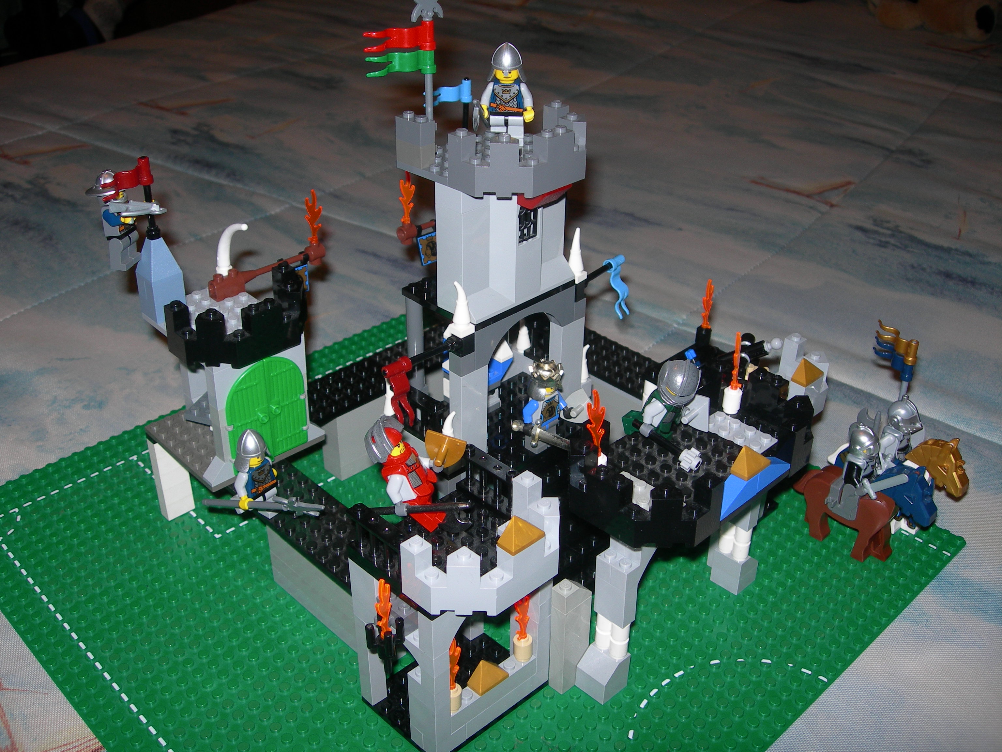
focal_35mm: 38
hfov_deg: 49.0
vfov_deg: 37.7
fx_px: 1100
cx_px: 501
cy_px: 376
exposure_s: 1/60.1
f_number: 2.8
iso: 50
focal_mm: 7.8
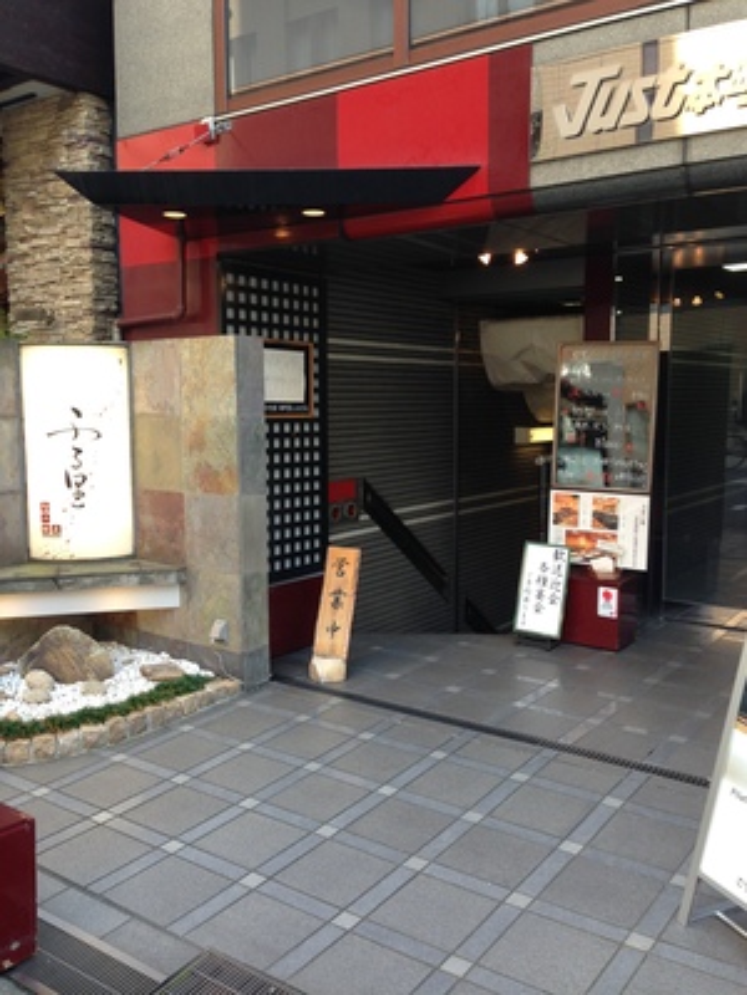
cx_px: 374
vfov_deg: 55.4
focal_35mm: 33
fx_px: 950
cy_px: 498
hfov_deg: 42.9
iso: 50
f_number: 2.4
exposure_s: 1/120
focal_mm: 4.12
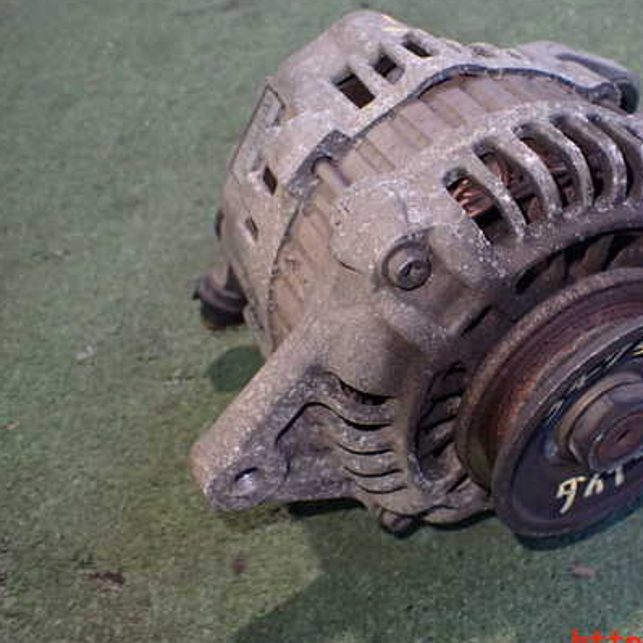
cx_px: 452
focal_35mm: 40
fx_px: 841
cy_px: 302
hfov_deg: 41.1
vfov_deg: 41.8
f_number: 2.3
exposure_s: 1/80
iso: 800
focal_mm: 5.4
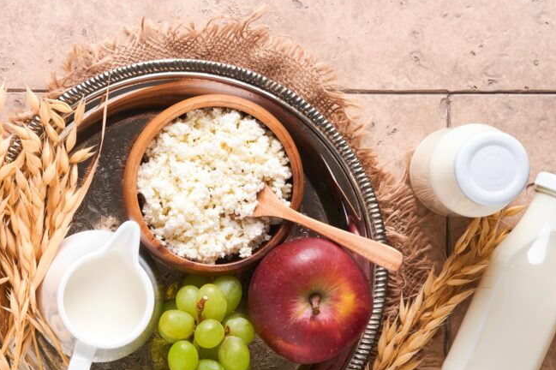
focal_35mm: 142
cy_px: 254
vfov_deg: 9.6
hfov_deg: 14.4
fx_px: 2192
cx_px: 200
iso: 160
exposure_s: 1/160
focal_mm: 60
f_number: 10
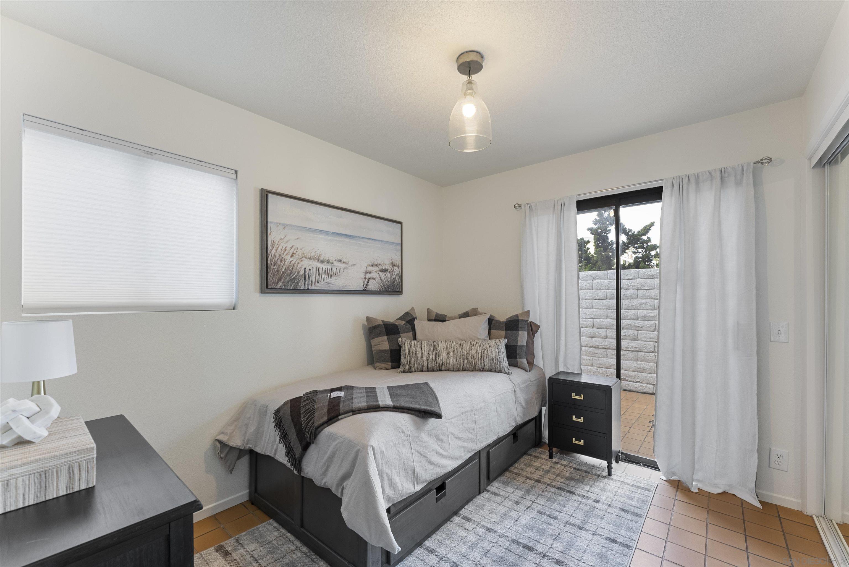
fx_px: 349
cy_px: 284
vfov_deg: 78.1
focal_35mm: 15
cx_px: 424
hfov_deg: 101.1
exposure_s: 1
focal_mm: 14.8
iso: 100
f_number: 8
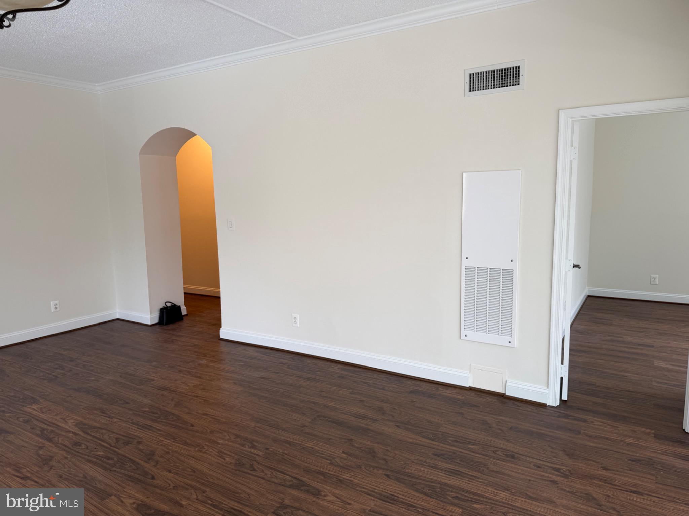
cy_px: 258
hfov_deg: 71.6
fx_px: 478
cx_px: 344
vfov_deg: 56.8
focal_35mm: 24
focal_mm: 6.76
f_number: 1.78
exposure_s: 1/120
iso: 100
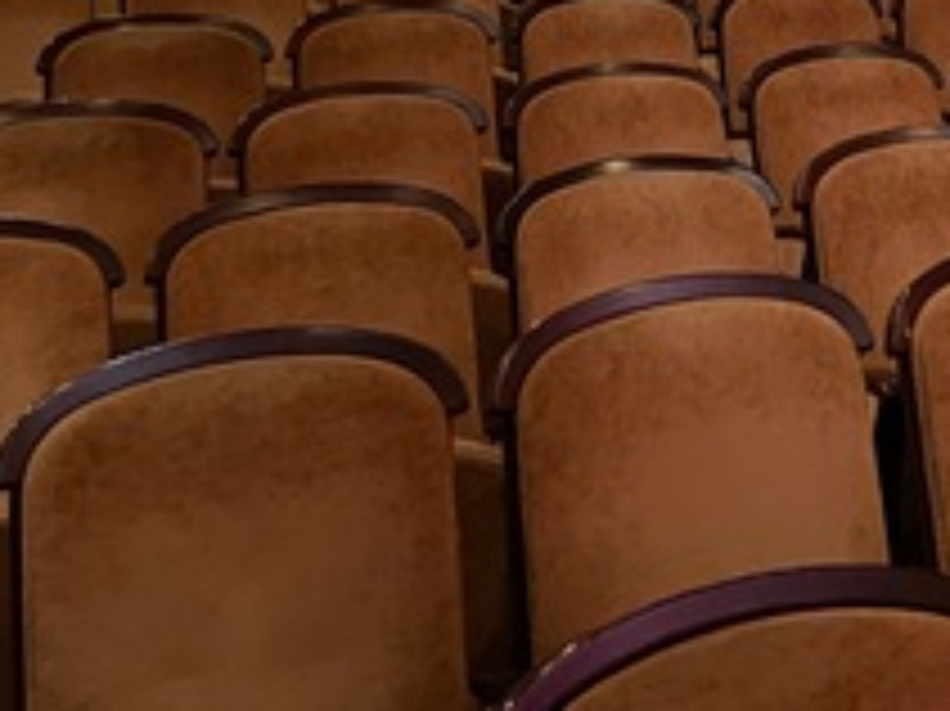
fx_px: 2085
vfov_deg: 17.5
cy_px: -346
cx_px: 1243
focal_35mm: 76
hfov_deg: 22.8
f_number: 1.6
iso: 1000
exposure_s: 1/25
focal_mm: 5.1
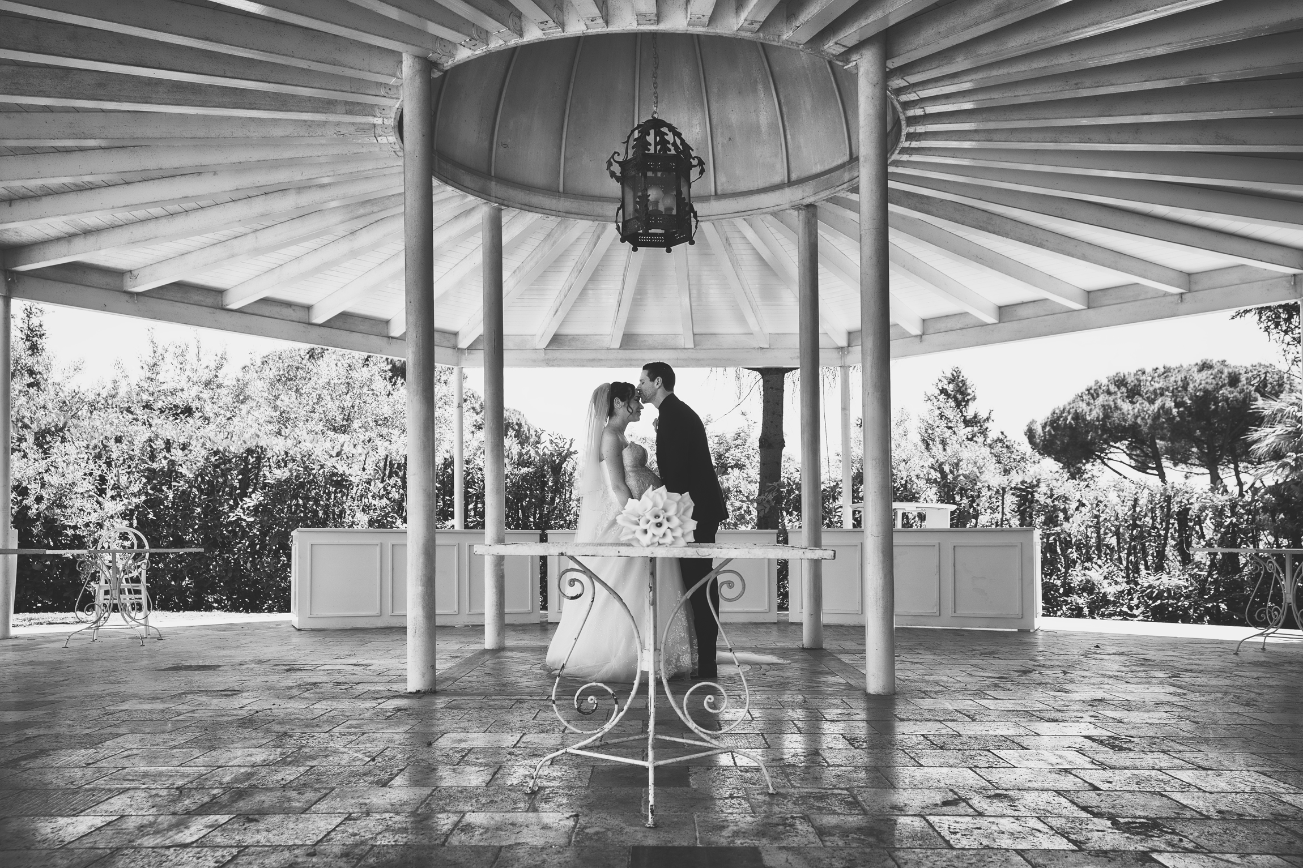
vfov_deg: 47.9
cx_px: 652
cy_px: 434
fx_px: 977
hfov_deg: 67.4
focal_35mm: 27
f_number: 4.5
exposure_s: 1/250
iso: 320
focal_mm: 27
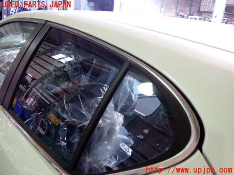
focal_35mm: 30
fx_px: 203
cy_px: 88
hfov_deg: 60.0
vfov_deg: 46.8
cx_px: 117
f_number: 2.3
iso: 200
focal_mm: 5.4
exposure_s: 1/40
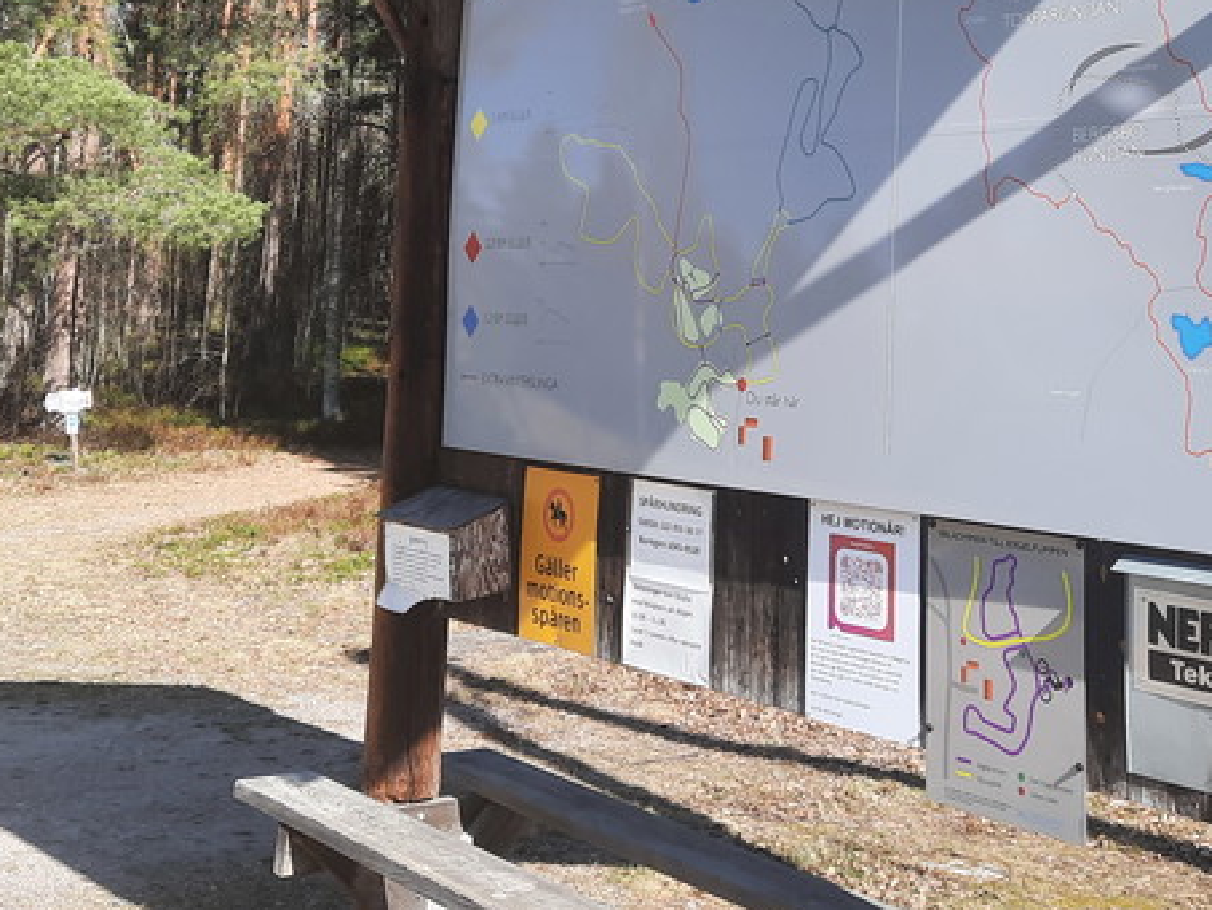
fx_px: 1856
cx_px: 634
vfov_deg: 26.6
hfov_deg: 36.2
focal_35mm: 53
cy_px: 91
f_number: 2
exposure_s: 1/452
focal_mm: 4.6
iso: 32
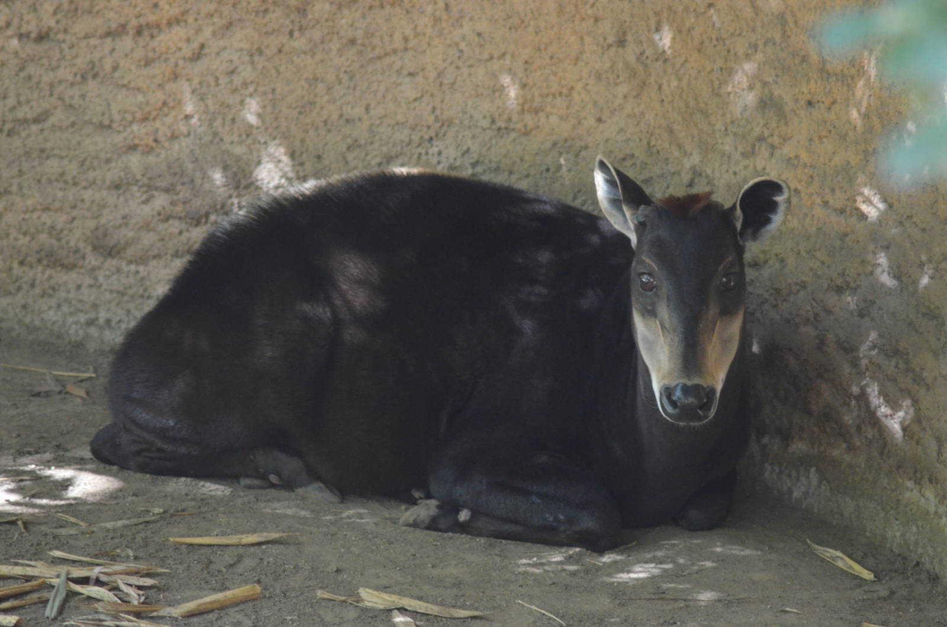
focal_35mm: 450
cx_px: 474
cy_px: 314
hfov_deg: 4.6
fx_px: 11814
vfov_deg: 3.0
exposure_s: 1/200
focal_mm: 300
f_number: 5.6
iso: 3200
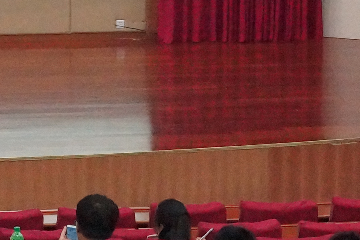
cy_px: -54
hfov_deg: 8.4
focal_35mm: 239
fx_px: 2393
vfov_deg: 5.7
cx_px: -188
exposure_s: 1/80
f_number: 6.3
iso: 3200
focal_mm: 35
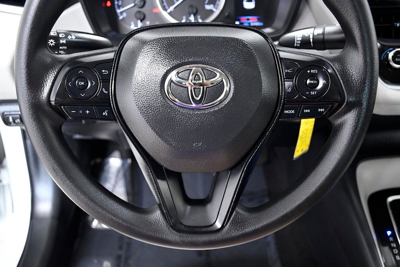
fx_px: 433
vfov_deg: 34.2
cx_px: 200
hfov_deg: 49.5
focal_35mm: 39
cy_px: 134
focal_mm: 26
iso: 2500
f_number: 4
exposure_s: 1/60
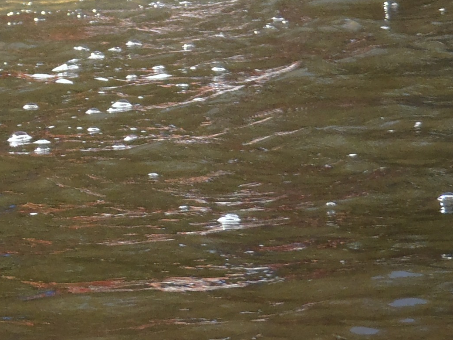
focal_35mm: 277
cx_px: -45
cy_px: -119
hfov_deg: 7.1
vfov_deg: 5.3
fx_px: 3625
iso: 100
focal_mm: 17.22
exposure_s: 1/200
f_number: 4.8
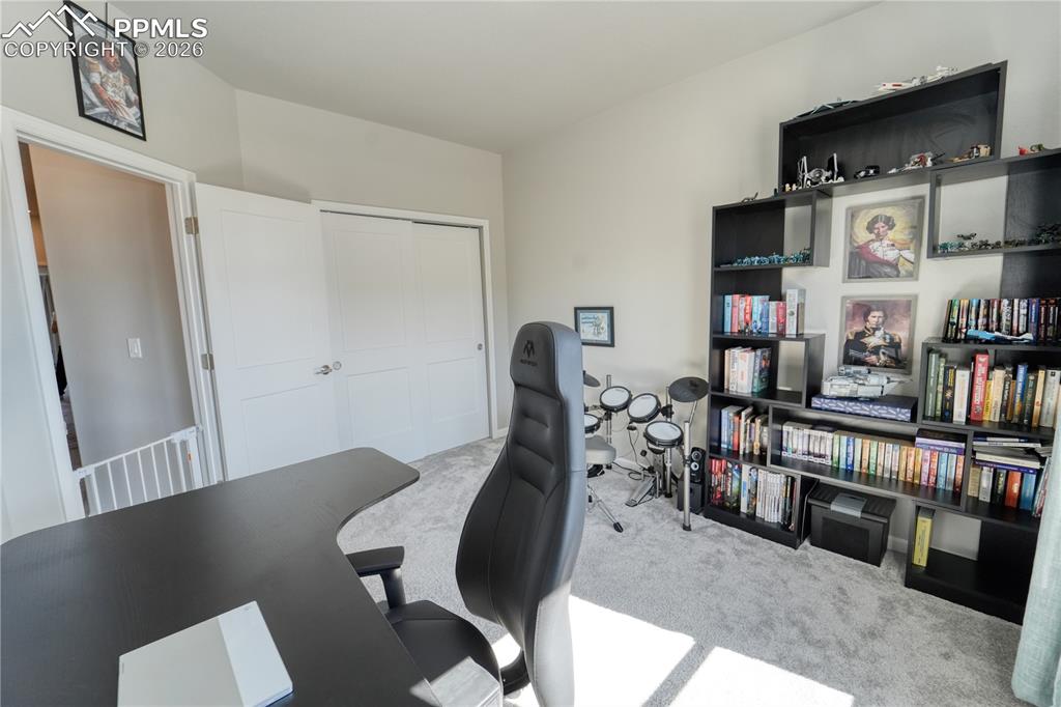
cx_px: 530
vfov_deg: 81.2
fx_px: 412
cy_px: 354
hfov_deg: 104.3
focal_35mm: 14
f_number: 5.6
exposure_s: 1/250
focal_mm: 14
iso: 1250
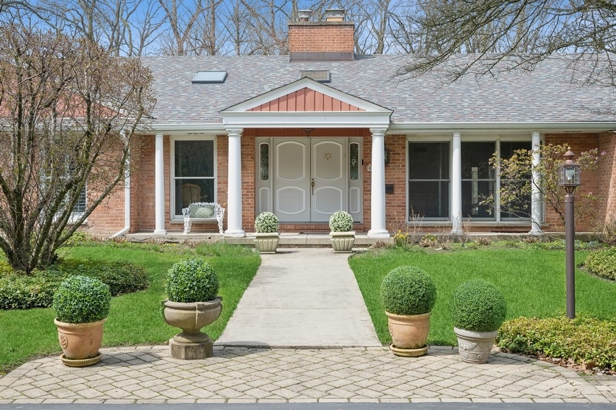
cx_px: 308
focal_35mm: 45
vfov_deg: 29.8
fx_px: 770
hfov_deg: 43.6
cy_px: 205
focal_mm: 30
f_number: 9.5
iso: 200
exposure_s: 1/125
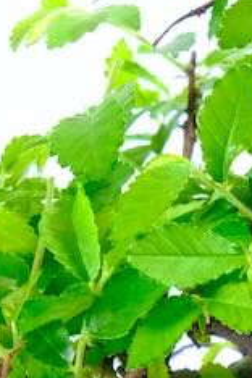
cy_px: 575
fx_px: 6216
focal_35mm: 592
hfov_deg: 2.3
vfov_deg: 3.5
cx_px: 414
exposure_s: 1/30
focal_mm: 72.1
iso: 1600
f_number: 8
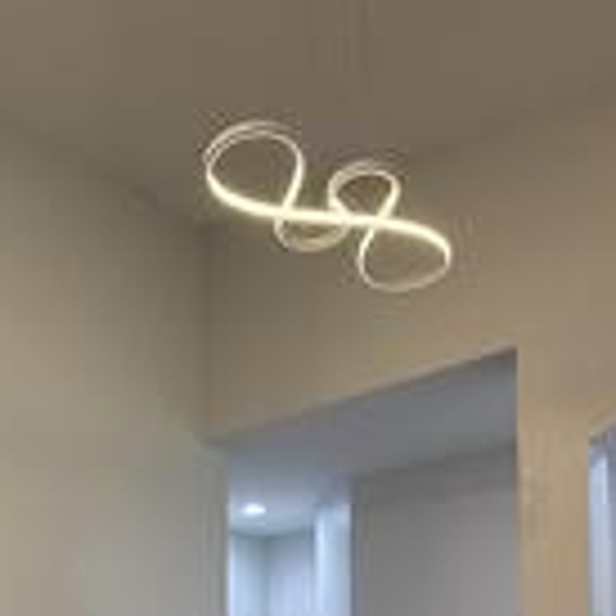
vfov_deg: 39.6
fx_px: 725
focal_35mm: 36
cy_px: 638
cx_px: 193
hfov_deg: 45.2
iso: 320
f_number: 2.2
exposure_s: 1/120
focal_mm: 2.22
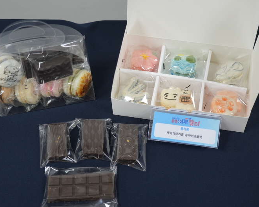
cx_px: 128
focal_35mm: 58
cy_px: 104
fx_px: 445
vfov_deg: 26.2
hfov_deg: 32.5
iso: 400
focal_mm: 51
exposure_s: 1/60
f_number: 4
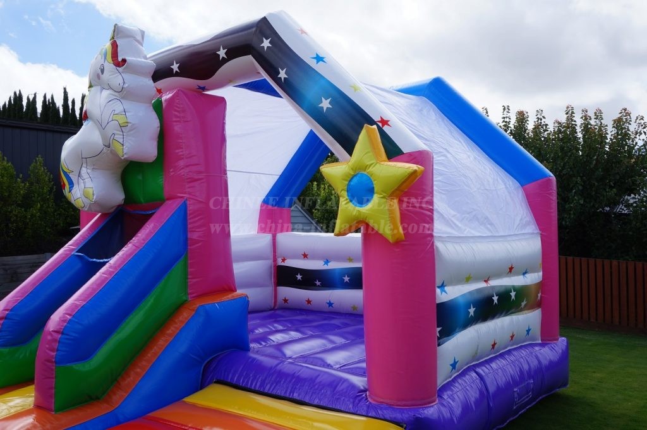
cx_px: 324
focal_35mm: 32
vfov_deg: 41.6
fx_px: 566
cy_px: 215
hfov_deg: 59.5
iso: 100
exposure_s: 1/80
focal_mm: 21
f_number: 14
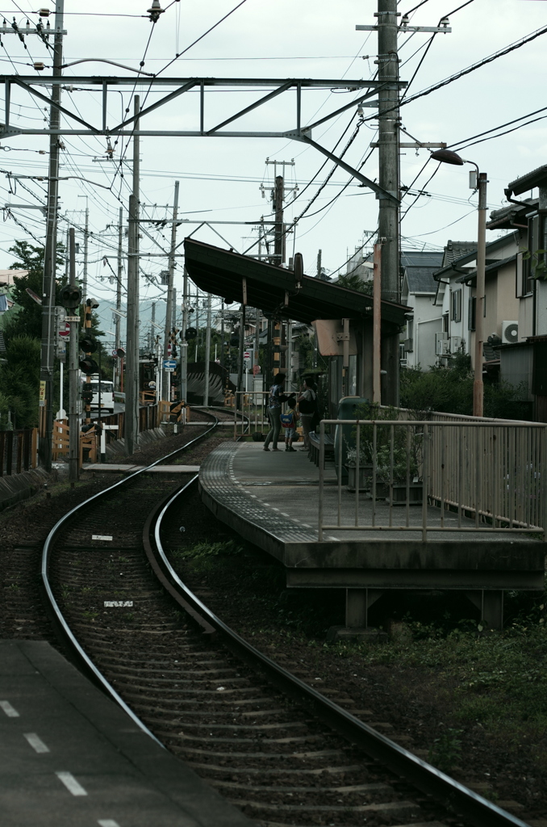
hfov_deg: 13.0
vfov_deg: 19.5
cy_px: 414
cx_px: 274
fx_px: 2404
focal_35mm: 105
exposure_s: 1/400
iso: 100
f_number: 4
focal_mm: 70
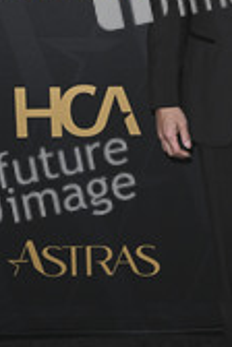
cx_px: 255
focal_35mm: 93
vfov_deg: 21.7
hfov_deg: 14.4
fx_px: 899
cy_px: 85
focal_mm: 39
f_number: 5.6
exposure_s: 1/320
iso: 2000
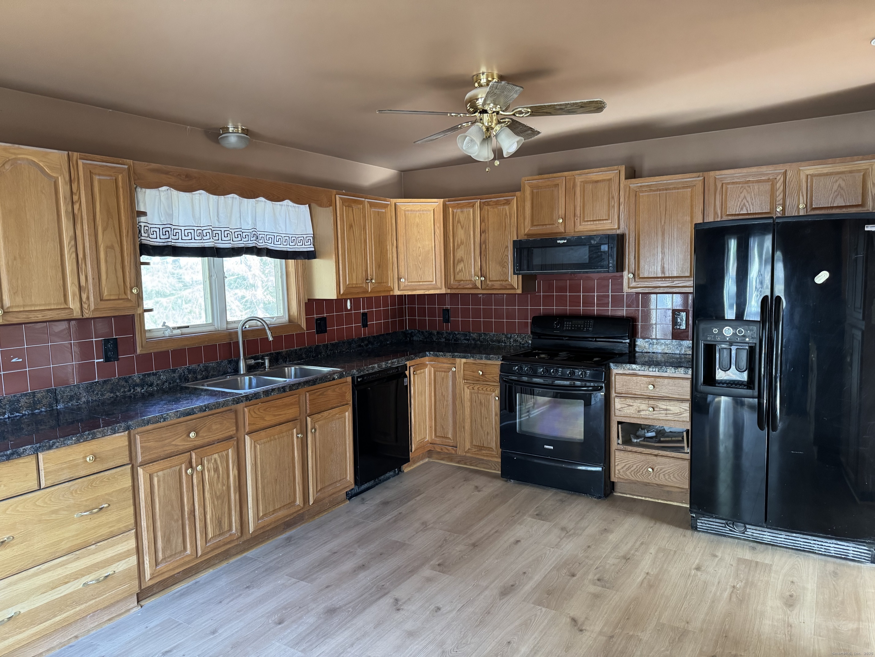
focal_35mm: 24
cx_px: 438
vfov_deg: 56.8
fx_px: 607
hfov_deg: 71.6
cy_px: 328
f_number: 1.78
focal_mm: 6.76
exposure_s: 1/60
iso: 500
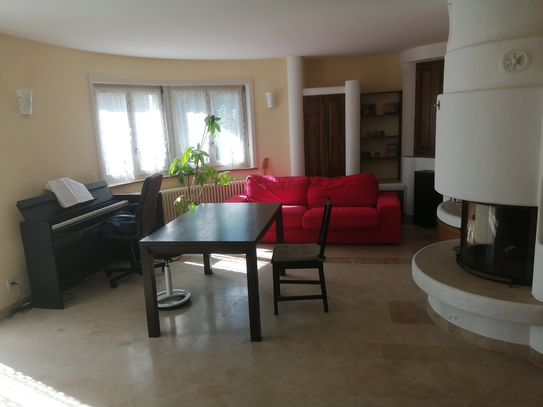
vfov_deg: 53.1
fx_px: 408
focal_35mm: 26
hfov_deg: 67.3
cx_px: 272
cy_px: 204
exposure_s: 1/247
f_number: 1.8
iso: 50
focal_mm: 3.6
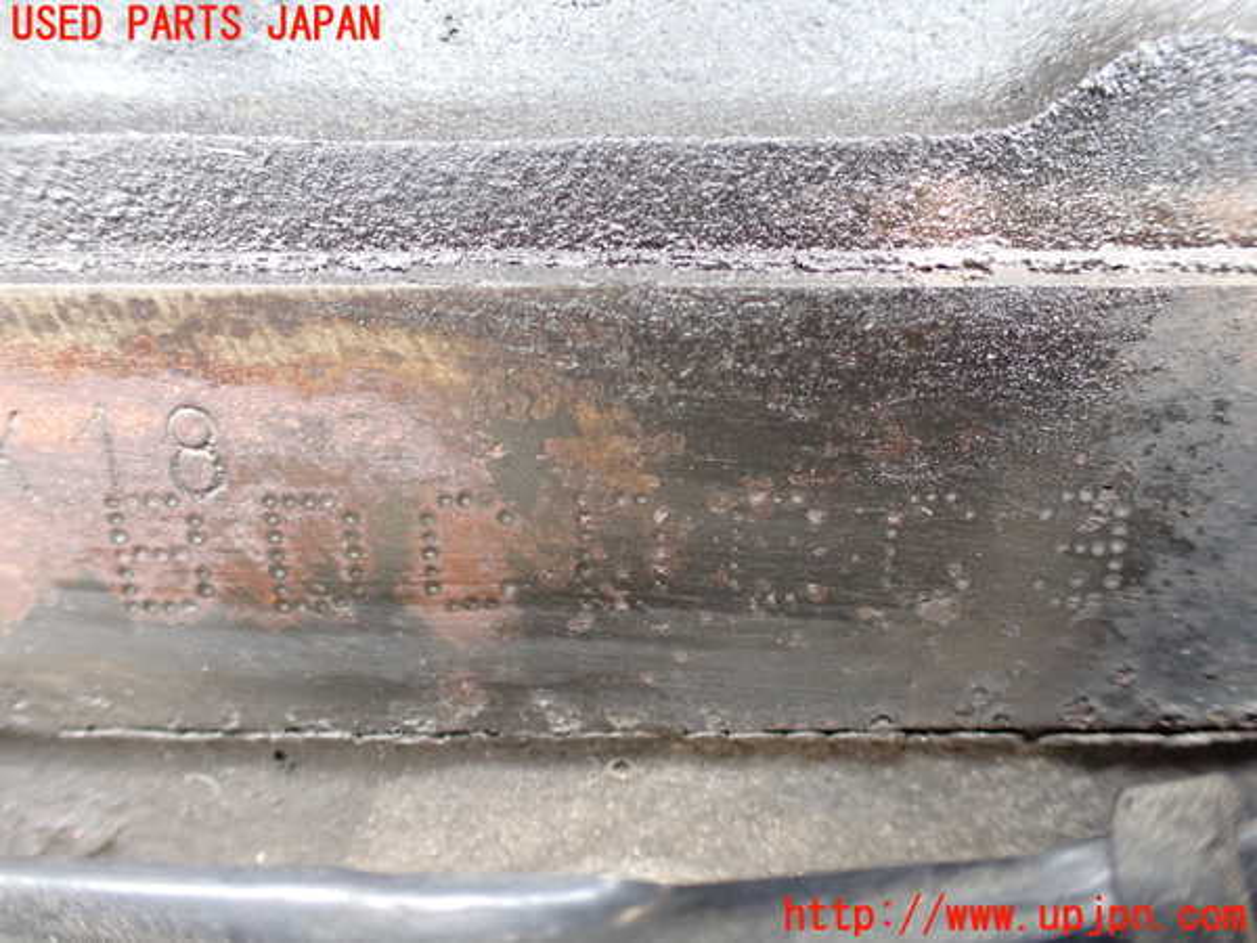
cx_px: 628
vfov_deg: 46.8
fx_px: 1089
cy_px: 472
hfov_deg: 60.0
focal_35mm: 30
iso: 800
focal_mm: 5.4
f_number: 2.3
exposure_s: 1/80
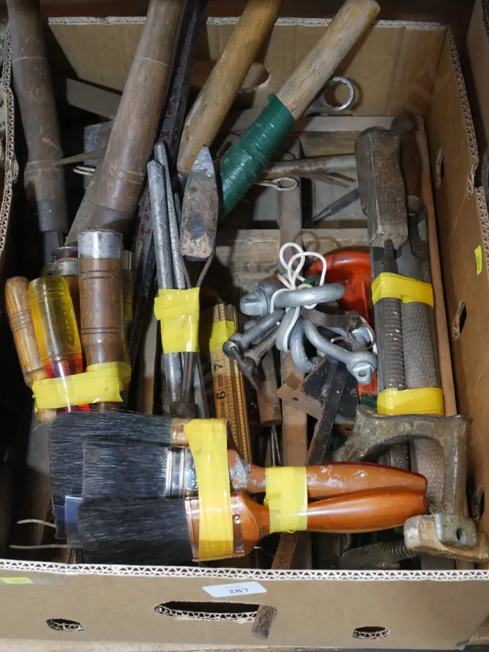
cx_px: 244
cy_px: 326
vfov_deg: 35.5
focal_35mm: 54
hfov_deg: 27.1
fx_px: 1016
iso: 2500
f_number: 5.3
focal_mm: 27
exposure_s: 1/60
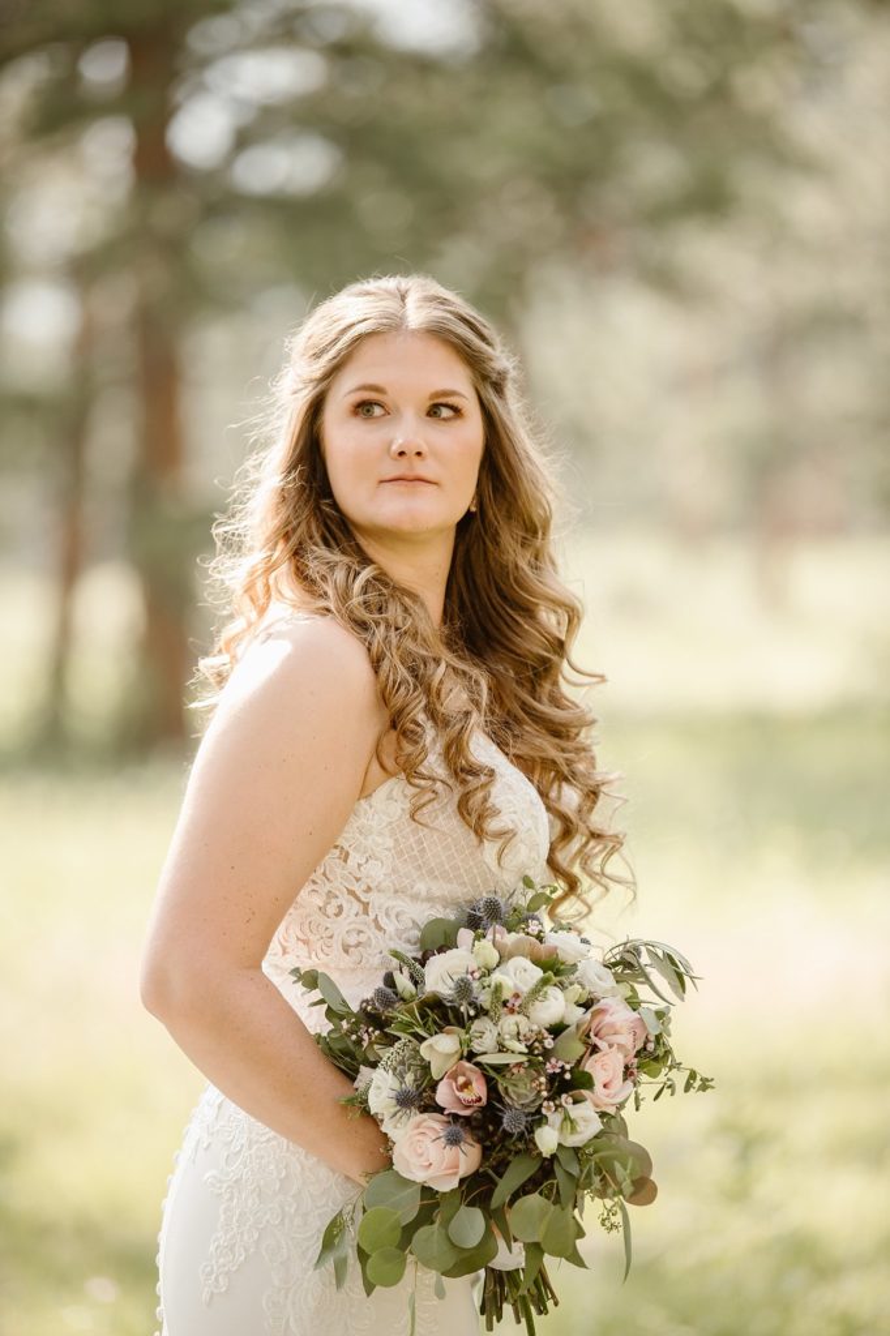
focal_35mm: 155
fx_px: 5751
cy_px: 668
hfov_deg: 8.8
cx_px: 445
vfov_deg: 13.3
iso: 200
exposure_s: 1/320
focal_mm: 155
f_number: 2.8
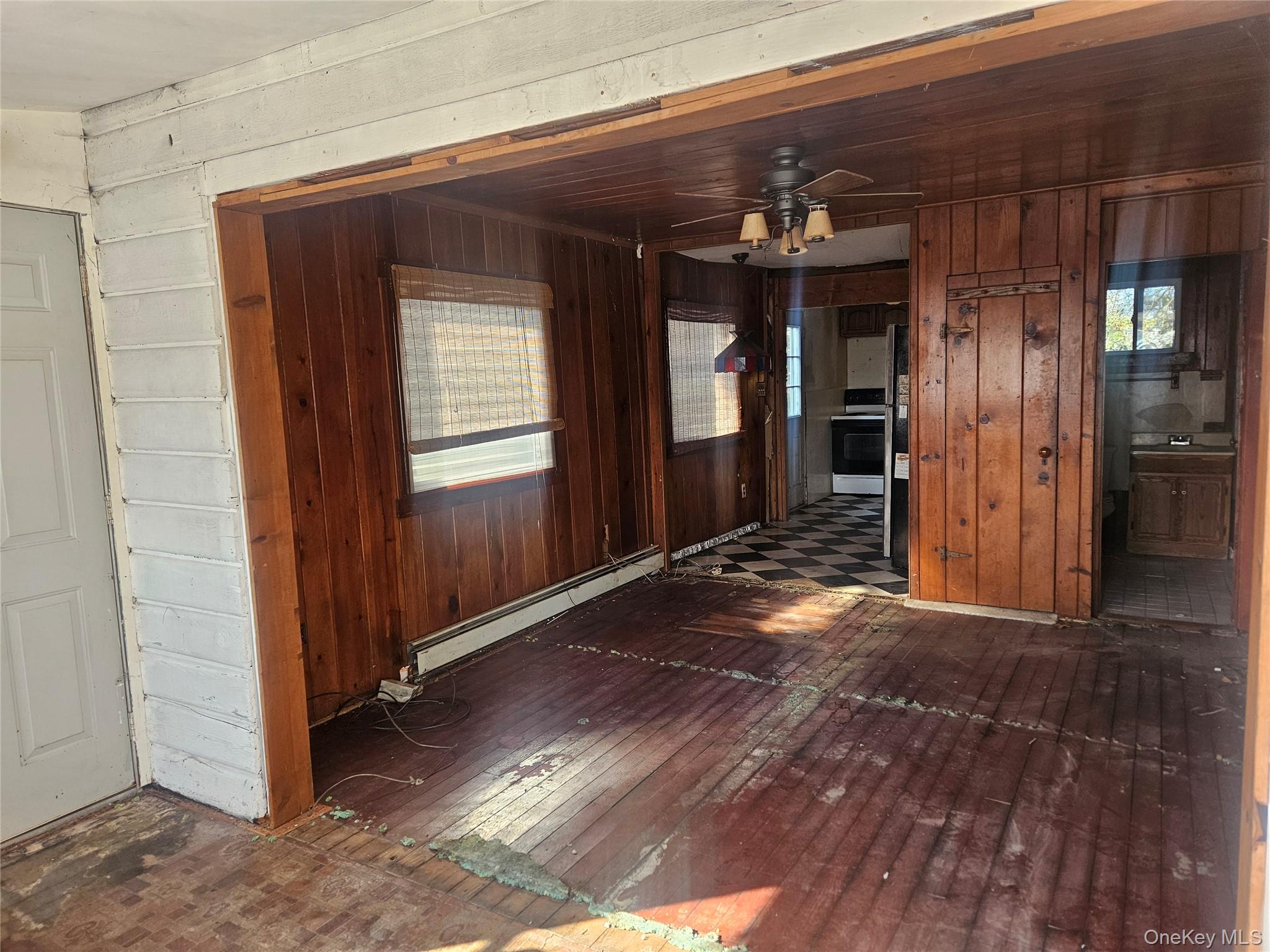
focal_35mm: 23
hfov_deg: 73.9
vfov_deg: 58.9
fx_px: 844
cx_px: 635
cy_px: 476
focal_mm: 5.4
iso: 125
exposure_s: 1/180
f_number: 1.8
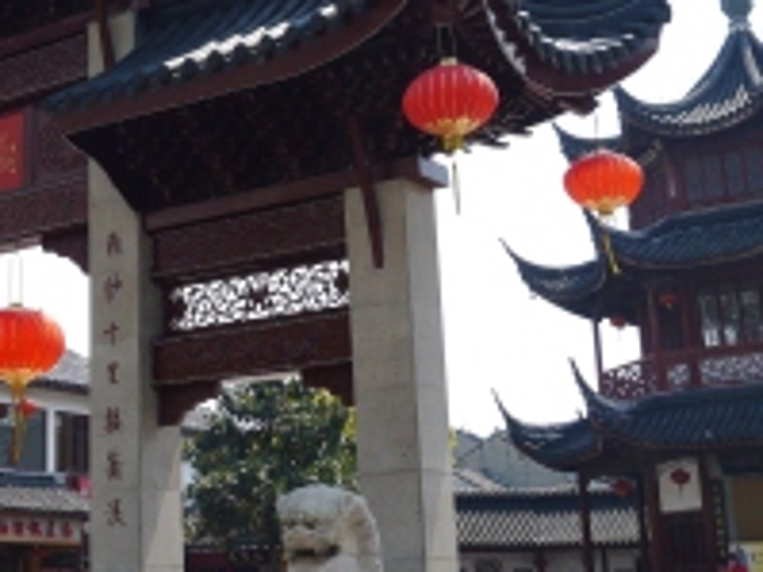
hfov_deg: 29.6
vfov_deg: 23.2
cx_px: 88
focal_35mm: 63
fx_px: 1388
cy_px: 196
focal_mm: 14
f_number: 6.3
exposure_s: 1/400
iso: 160
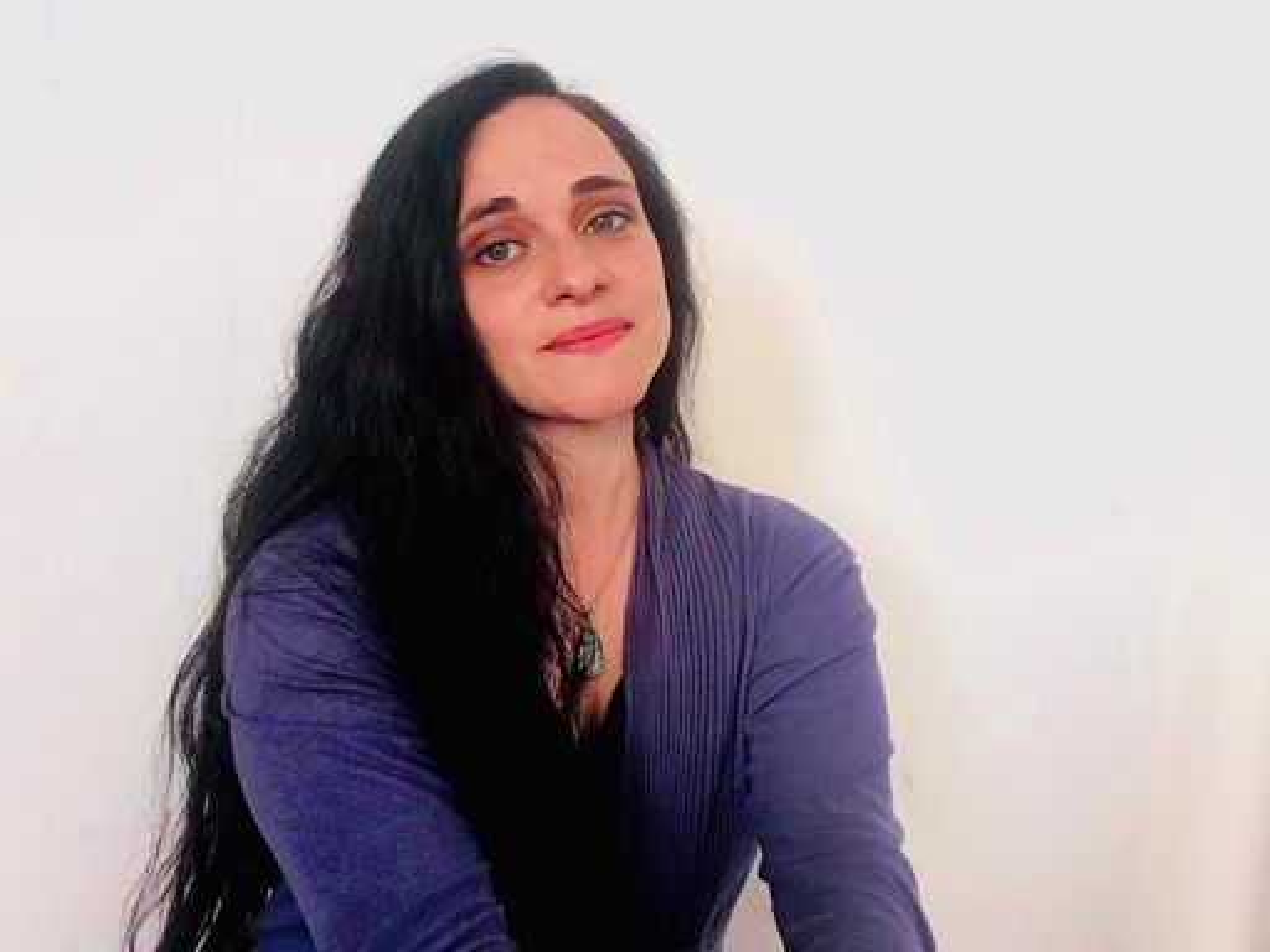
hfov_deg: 58.4
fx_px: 1137
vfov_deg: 45.4
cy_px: 476
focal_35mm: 31
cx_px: 635
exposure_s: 1/33
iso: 100
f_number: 2.4
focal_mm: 2.15
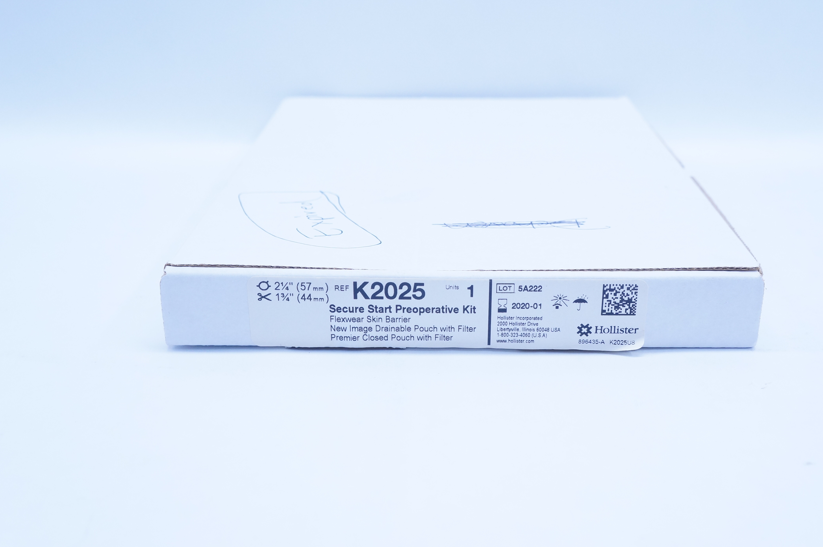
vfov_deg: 28.2
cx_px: 461
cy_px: 228
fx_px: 1087
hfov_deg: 41.4
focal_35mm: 48
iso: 800
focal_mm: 27
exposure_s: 1/160
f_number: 5.6
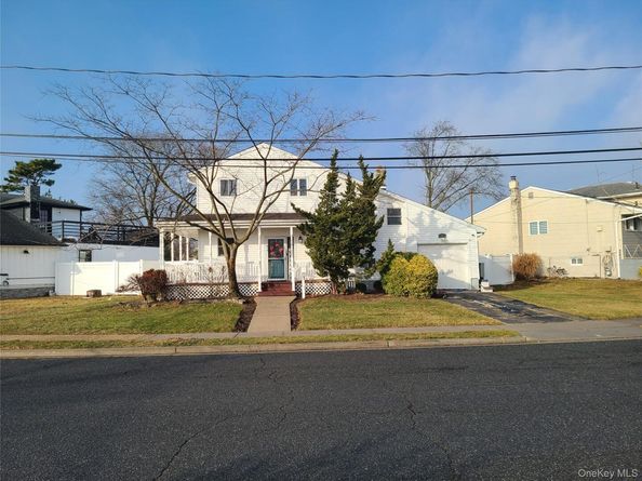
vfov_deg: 53.0
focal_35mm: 26
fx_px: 482
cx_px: 321
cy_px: 240
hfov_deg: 67.3
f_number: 1.8
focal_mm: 5.4
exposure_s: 1/1989
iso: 40
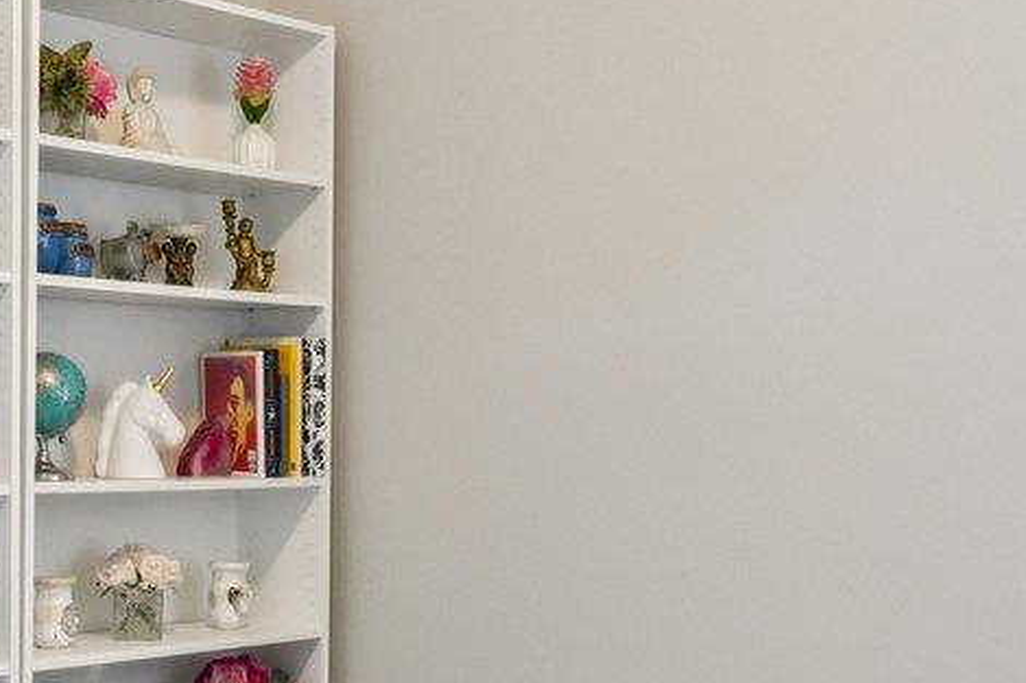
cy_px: 411
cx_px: 314
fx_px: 1738
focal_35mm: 61
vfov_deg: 22.2
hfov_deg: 32.5
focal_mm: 14
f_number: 8
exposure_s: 1/15
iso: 800
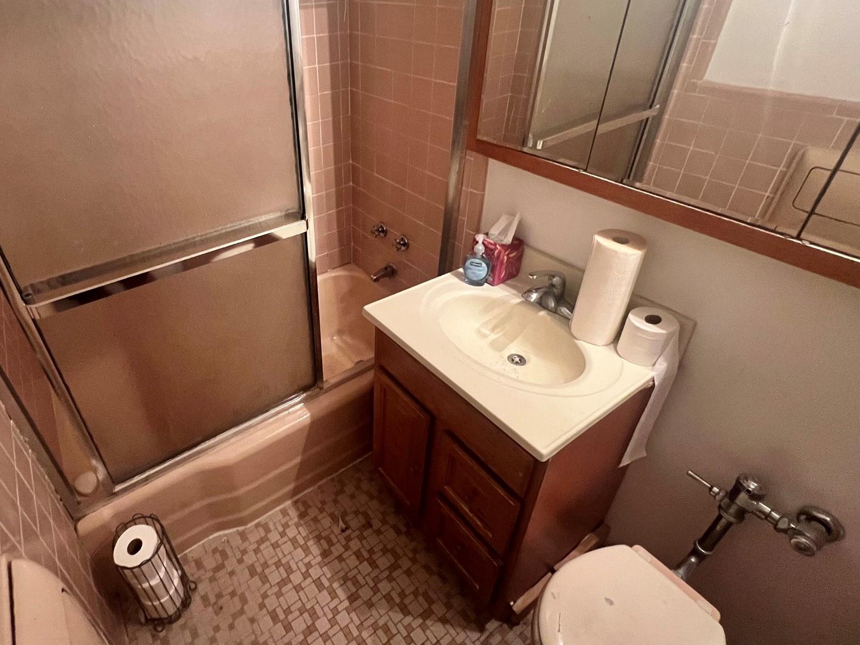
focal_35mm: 18
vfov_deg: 71.2
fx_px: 447
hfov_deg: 86.5
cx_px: 338
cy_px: 276
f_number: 1.8
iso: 800
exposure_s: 1/60
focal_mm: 1.57
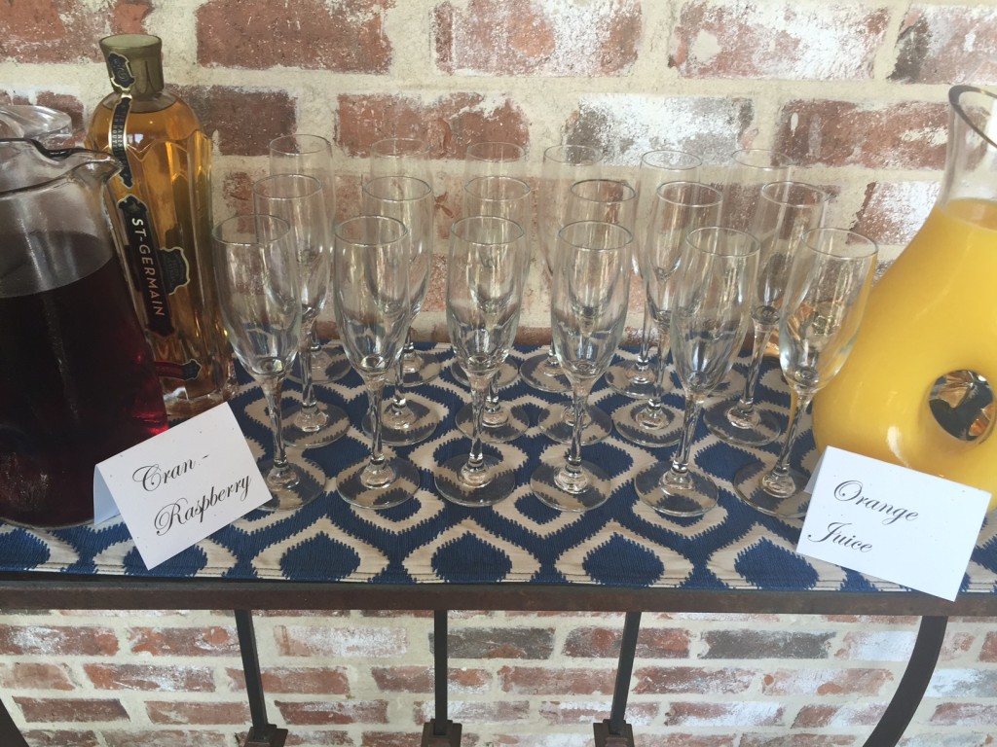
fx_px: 835
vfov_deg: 48.2
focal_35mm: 29
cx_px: 498
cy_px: 374
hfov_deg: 61.7
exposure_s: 1/120
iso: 50
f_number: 2.2
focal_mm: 4.15
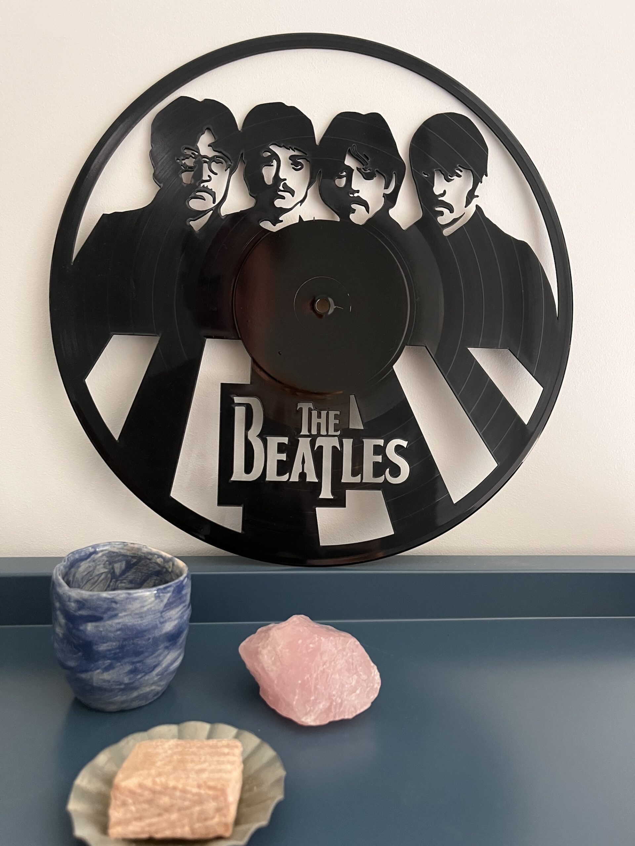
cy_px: 423
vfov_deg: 67.3
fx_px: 636
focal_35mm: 26
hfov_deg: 53.1
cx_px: 318
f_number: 1.6
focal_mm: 5.1
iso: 640
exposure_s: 1/40
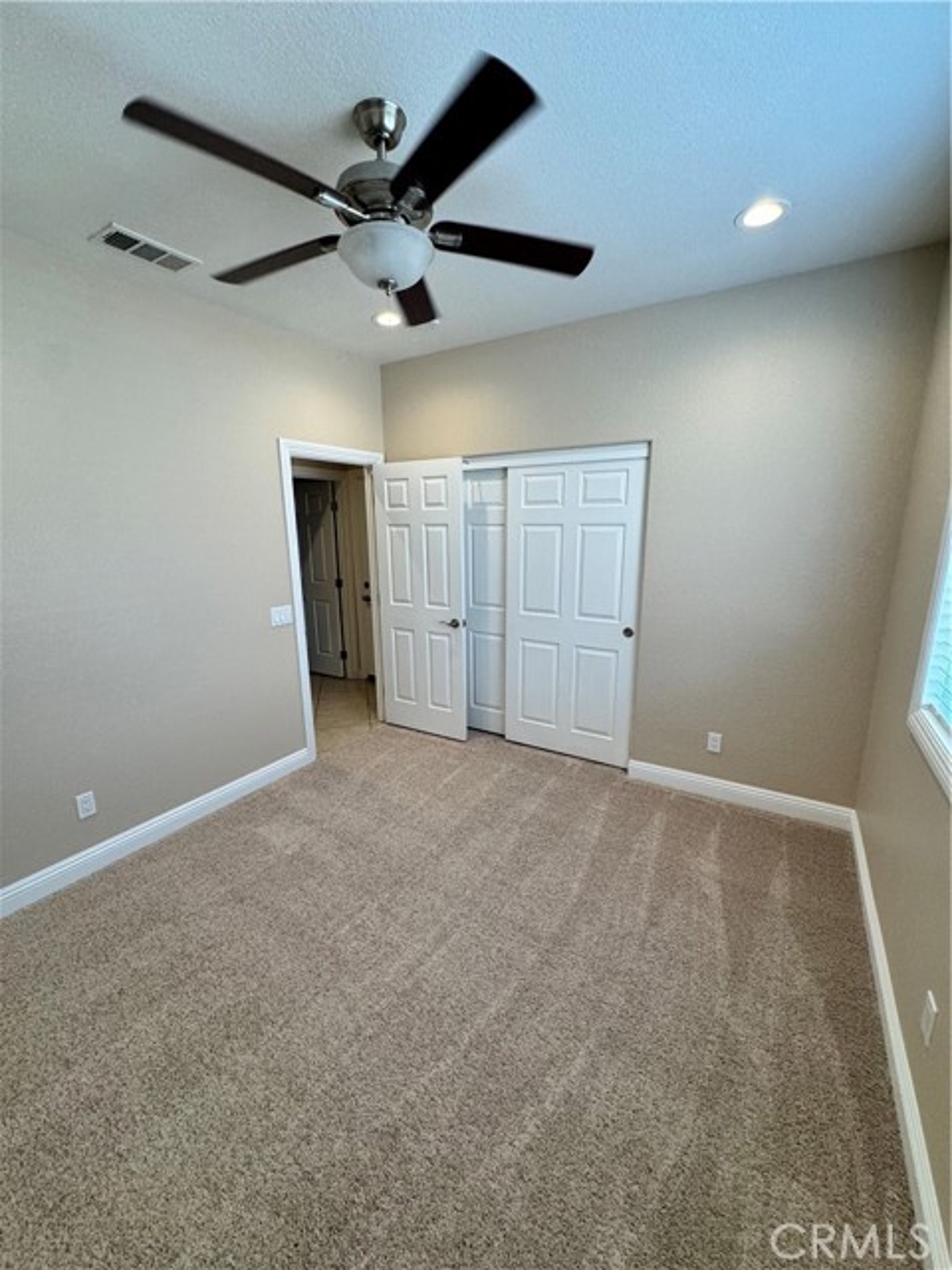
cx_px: 476
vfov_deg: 102.1
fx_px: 513
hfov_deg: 85.7
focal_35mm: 14
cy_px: 635
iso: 125
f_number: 2.2
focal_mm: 2.22
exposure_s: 1/120
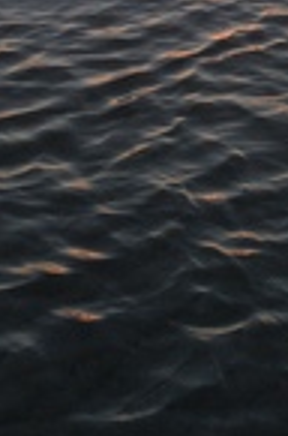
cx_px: 177
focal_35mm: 114
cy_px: -213
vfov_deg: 16.4
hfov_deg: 12.0
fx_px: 1374
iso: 50
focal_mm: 4.12
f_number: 2.4
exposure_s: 1/278
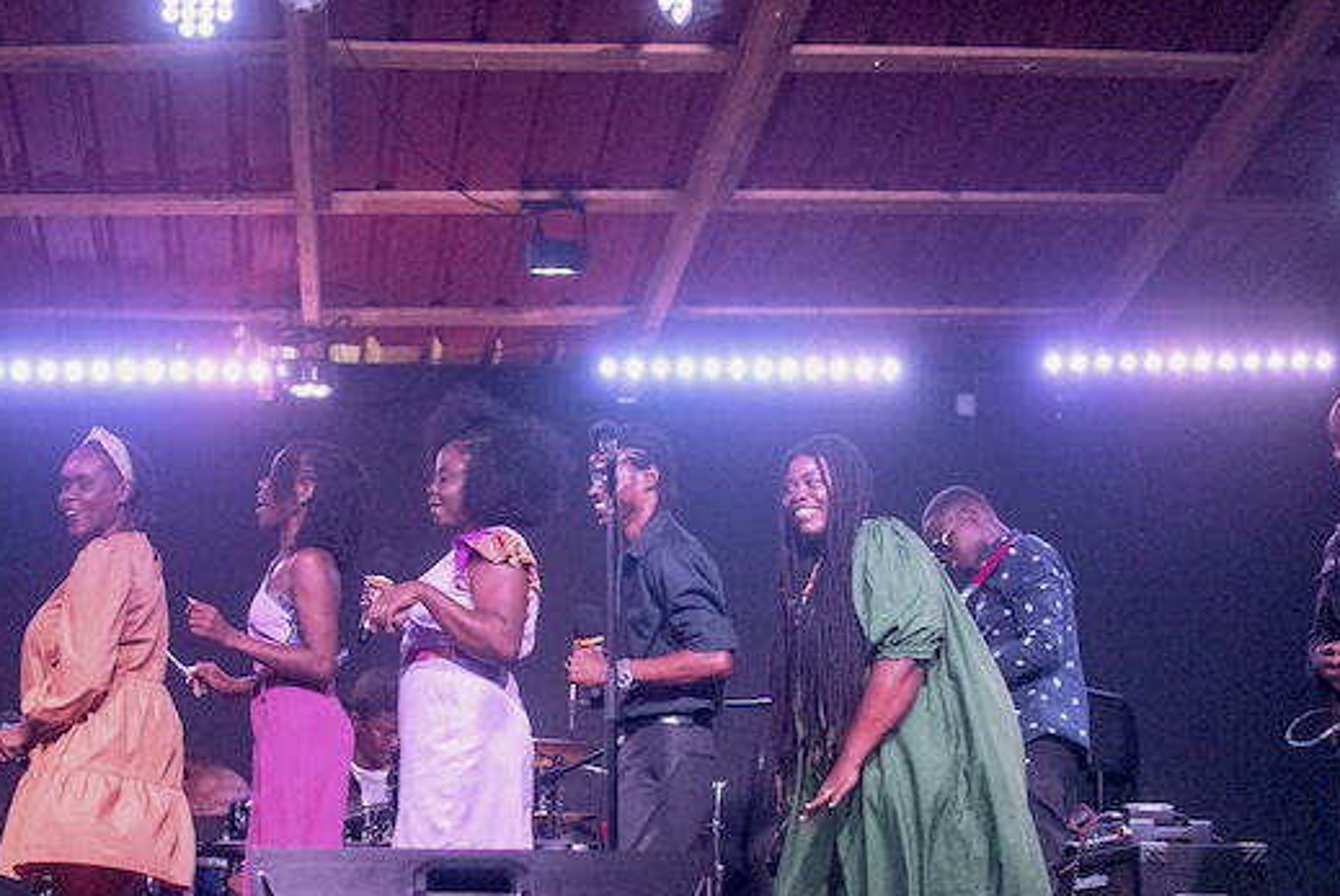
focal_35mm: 69
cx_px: 400
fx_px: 2570
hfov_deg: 28.9
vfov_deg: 19.7
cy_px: 586
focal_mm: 35
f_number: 2.5
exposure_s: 1/1250
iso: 5000
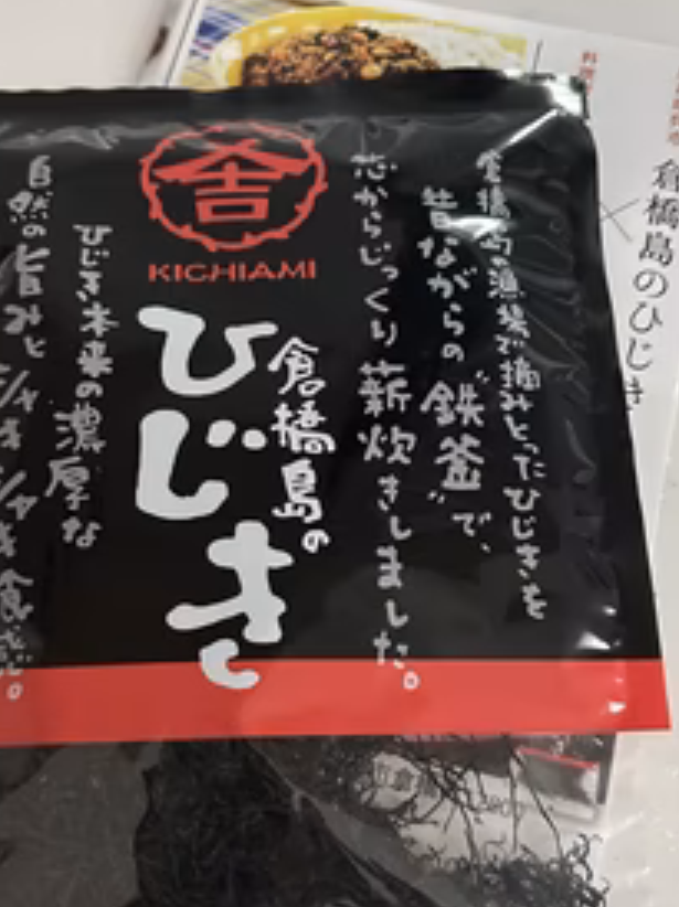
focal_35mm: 38
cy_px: 510
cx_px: 288
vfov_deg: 48.9
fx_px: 995
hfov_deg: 37.6
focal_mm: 5.7
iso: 640
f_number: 1.5
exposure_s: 1/30
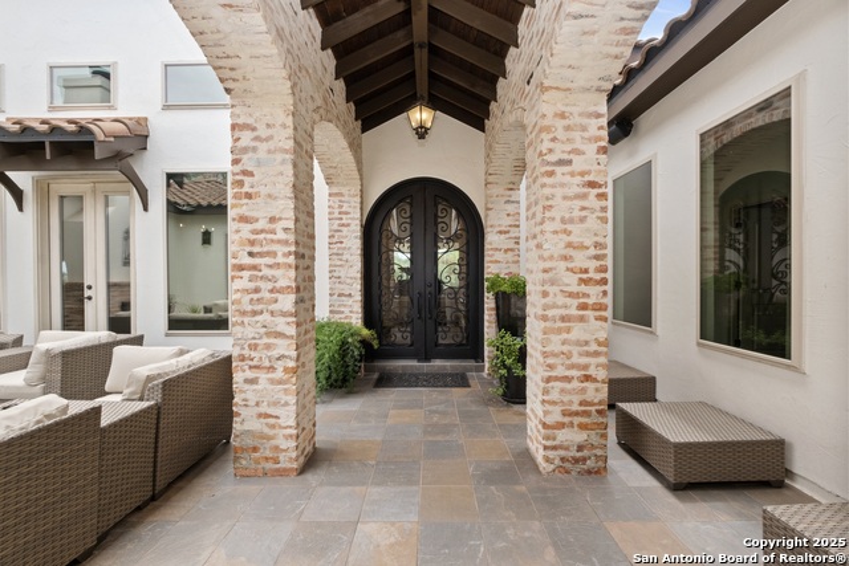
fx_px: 354
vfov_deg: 77.4
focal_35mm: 15
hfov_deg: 100.4
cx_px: 424
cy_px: 283
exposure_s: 1/50
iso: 400
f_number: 10
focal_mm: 10
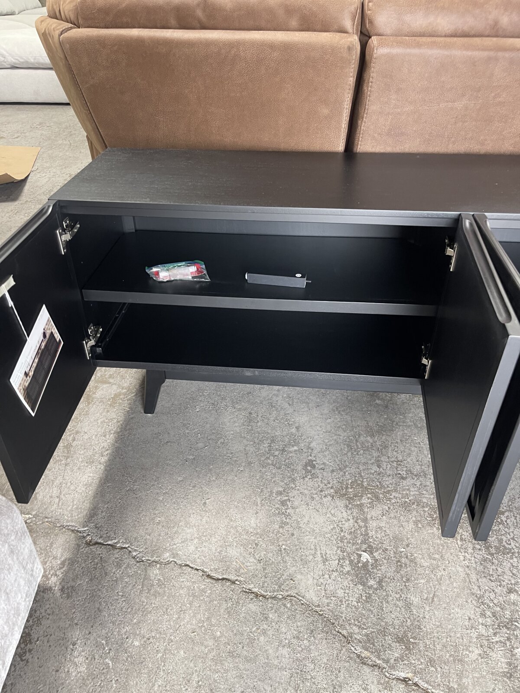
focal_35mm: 25
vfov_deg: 69.4
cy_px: 346
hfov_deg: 54.9
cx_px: 260
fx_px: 501
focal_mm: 5.1
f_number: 1.6
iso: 200
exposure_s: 1/60
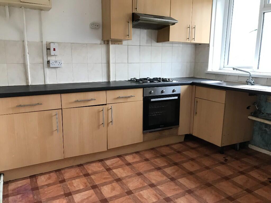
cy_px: 102
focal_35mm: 28
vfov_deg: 49.7
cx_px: 136
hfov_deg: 63.4
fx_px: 219
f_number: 1.8
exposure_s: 1/33
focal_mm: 3.99
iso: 40
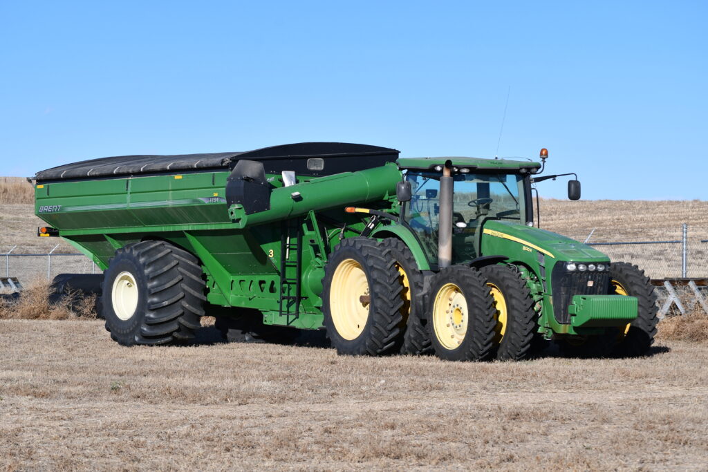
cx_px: 354
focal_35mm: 147
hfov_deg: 14.0
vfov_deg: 9.3
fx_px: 2891
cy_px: 236
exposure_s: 1/320
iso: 100
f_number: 9
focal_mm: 98
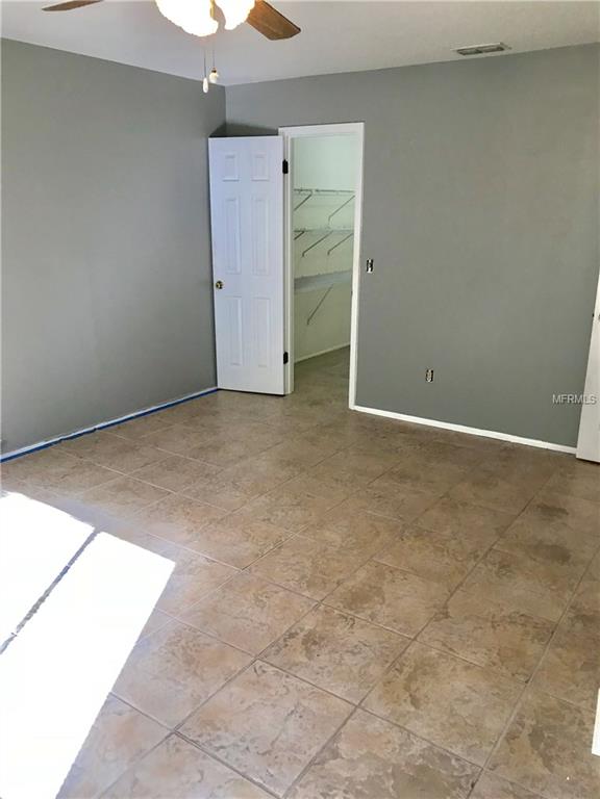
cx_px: 300
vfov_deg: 63.4
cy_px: 400
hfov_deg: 49.7
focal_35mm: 28
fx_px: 647
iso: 32
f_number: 1.8
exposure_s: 1/30
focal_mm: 3.99
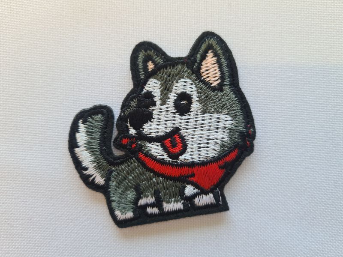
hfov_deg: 67.3
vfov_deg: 53.1
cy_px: 128
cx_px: 172
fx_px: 258
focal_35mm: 26
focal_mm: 5.4
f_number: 1.8
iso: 64
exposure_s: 1/100
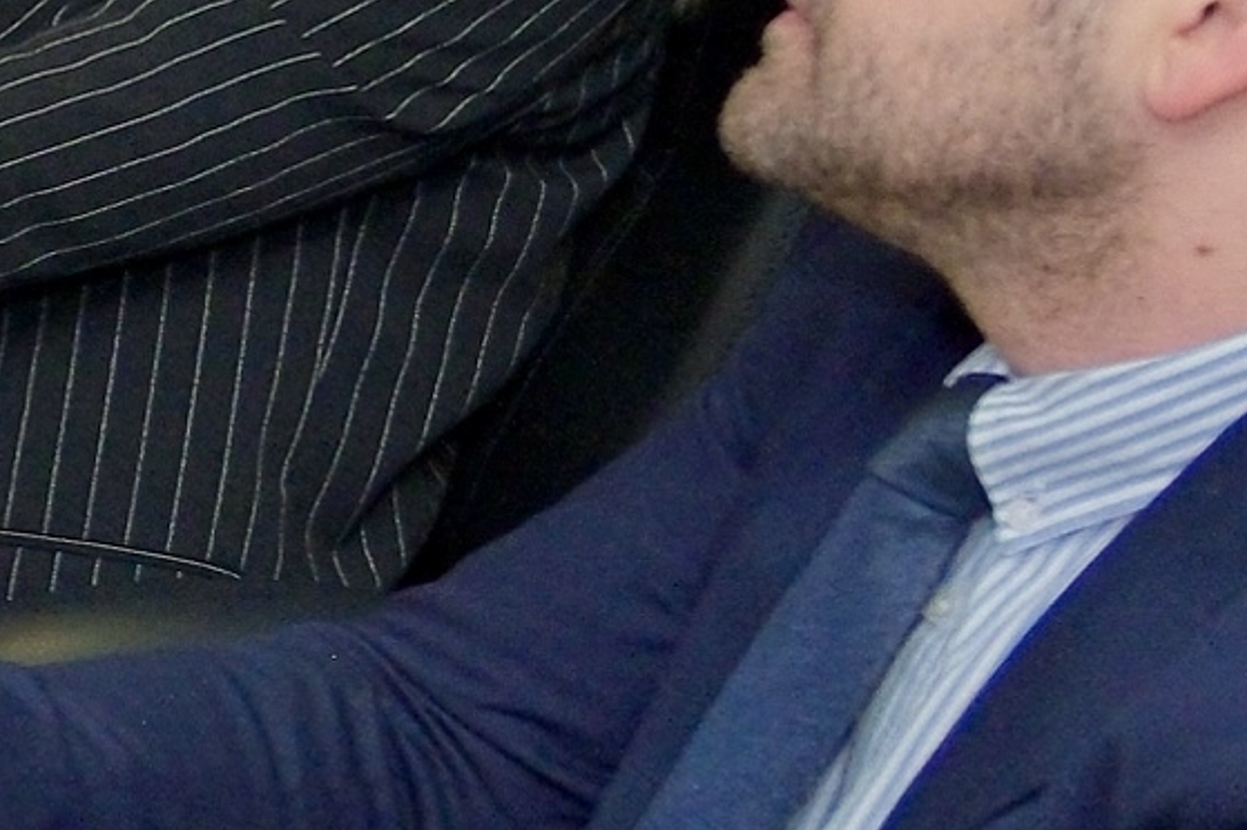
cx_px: -2398
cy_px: -125
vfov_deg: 8.2
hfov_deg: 9.8
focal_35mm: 165
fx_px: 5712
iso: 800
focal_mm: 16
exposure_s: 1/250
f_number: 2.8
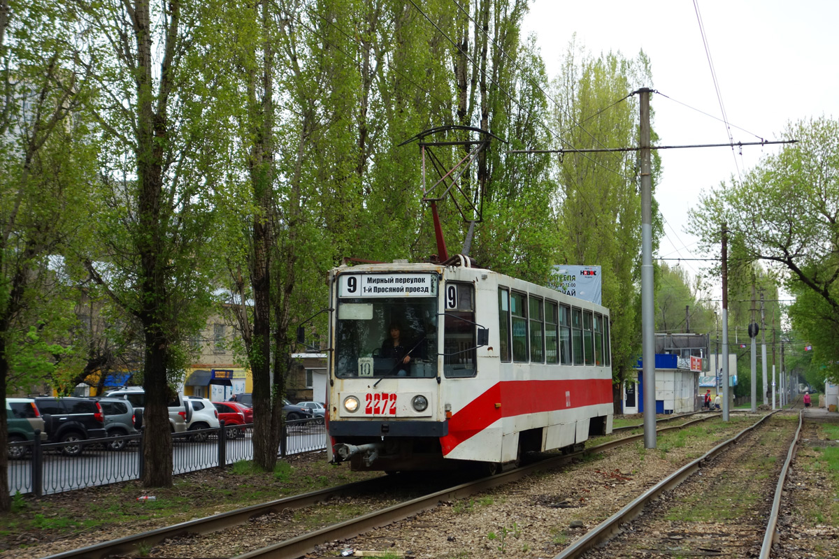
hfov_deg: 37.5
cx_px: 420
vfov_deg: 25.5
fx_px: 1235
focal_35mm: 53
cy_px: 280
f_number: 3.5
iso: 200
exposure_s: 1/500
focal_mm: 19.75
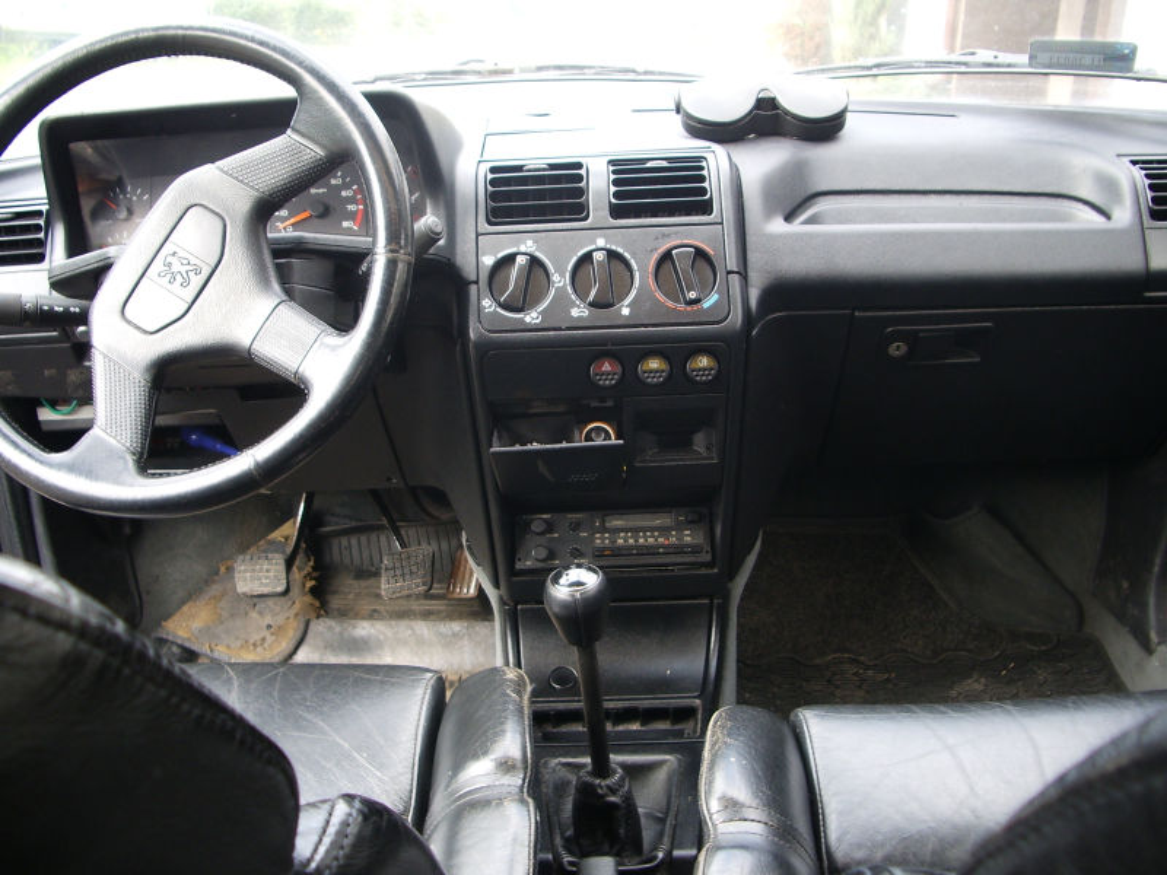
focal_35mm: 35
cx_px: 584
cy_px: 438
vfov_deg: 40.7
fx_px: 1180
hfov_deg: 52.6
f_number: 2.6
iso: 100
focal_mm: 5.8
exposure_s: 1/80
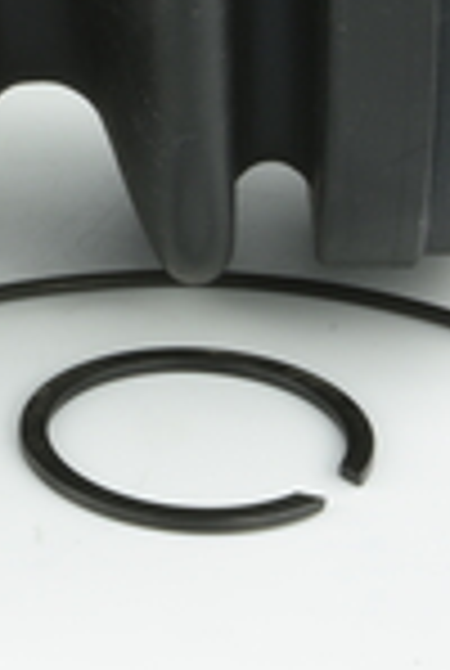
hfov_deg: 4.7
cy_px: -31
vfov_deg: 7.1
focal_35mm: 289
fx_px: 5393
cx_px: -270
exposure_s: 1/2
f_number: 25
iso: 64
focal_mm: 60
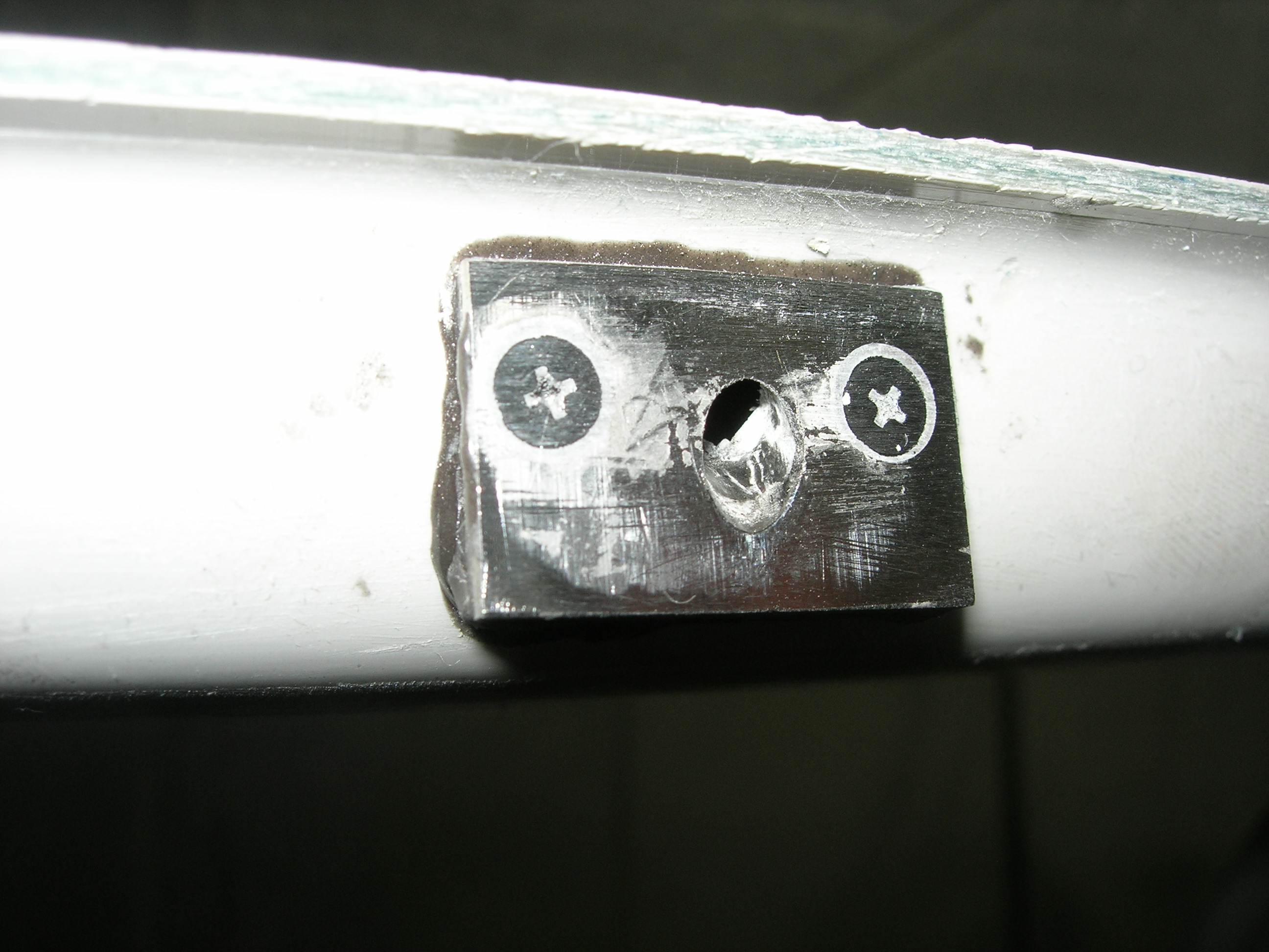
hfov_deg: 49.0
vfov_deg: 37.7
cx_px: 634
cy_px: 476
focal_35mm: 38
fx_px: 1393
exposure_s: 1/60.1
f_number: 4.8
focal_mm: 7.8
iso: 64
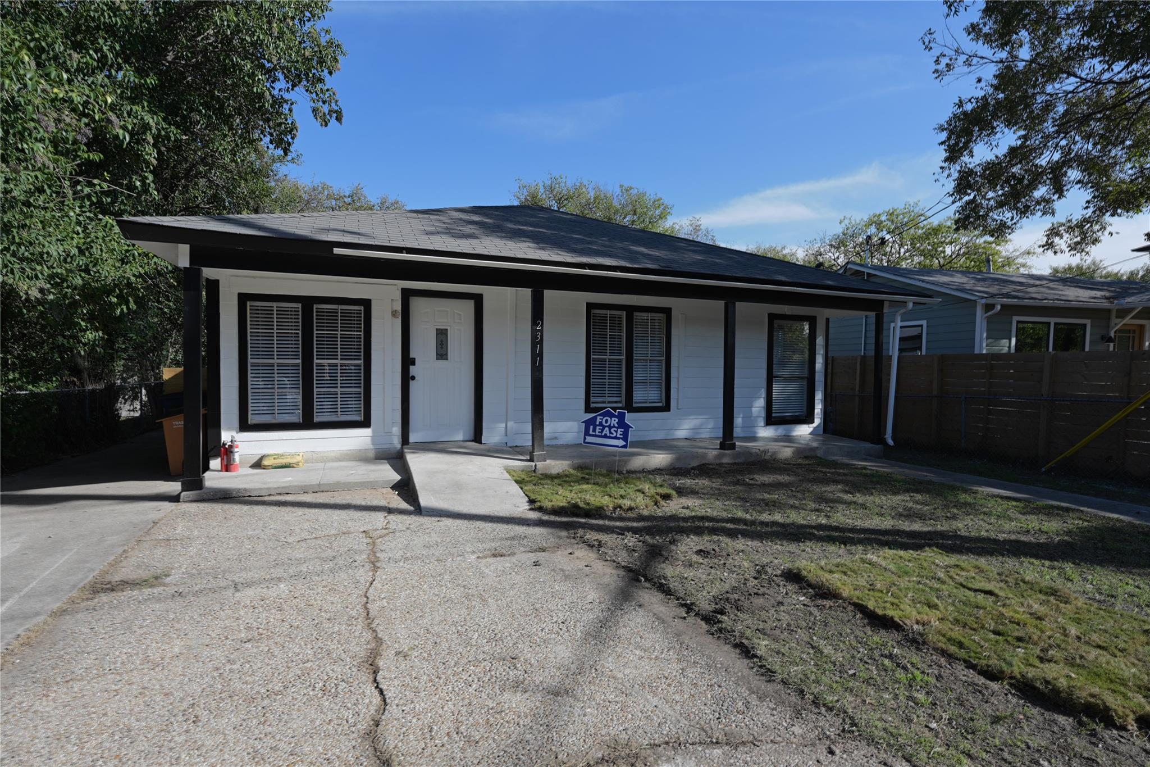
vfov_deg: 70.4
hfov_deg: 93.3
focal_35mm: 17
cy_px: 384
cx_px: 575
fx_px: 543
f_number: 7.1
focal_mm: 17
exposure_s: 1/160
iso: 50
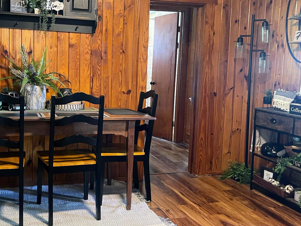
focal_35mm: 39
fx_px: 339
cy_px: 101
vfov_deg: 36.8
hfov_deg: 47.4
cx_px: 112
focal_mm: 5.1
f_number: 1.6
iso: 640
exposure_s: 1/30
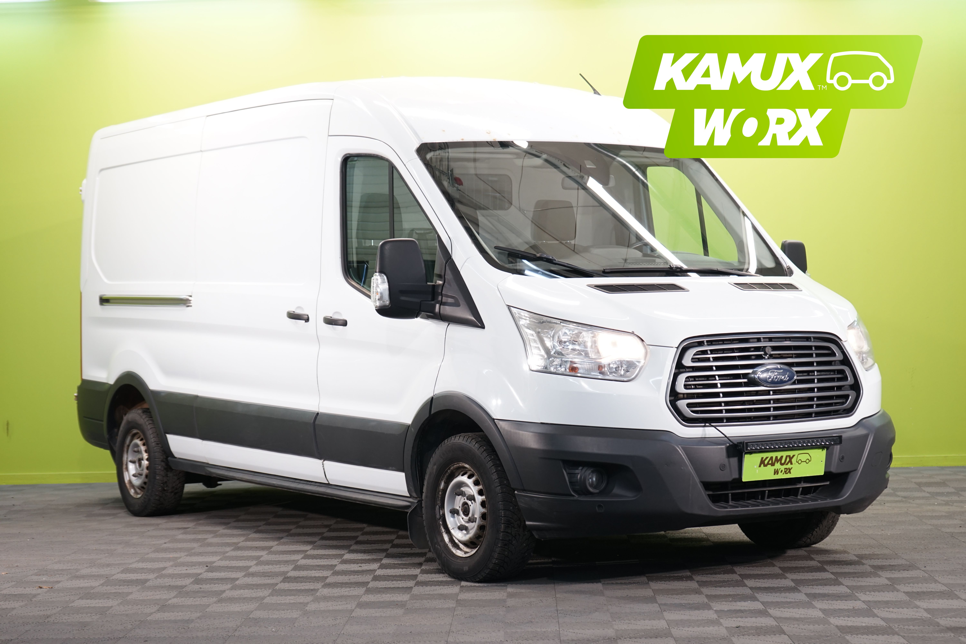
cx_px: 483
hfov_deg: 28.8
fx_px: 1878
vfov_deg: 19.5
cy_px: 322
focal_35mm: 70
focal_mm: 70
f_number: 5.6
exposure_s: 1/30
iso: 500
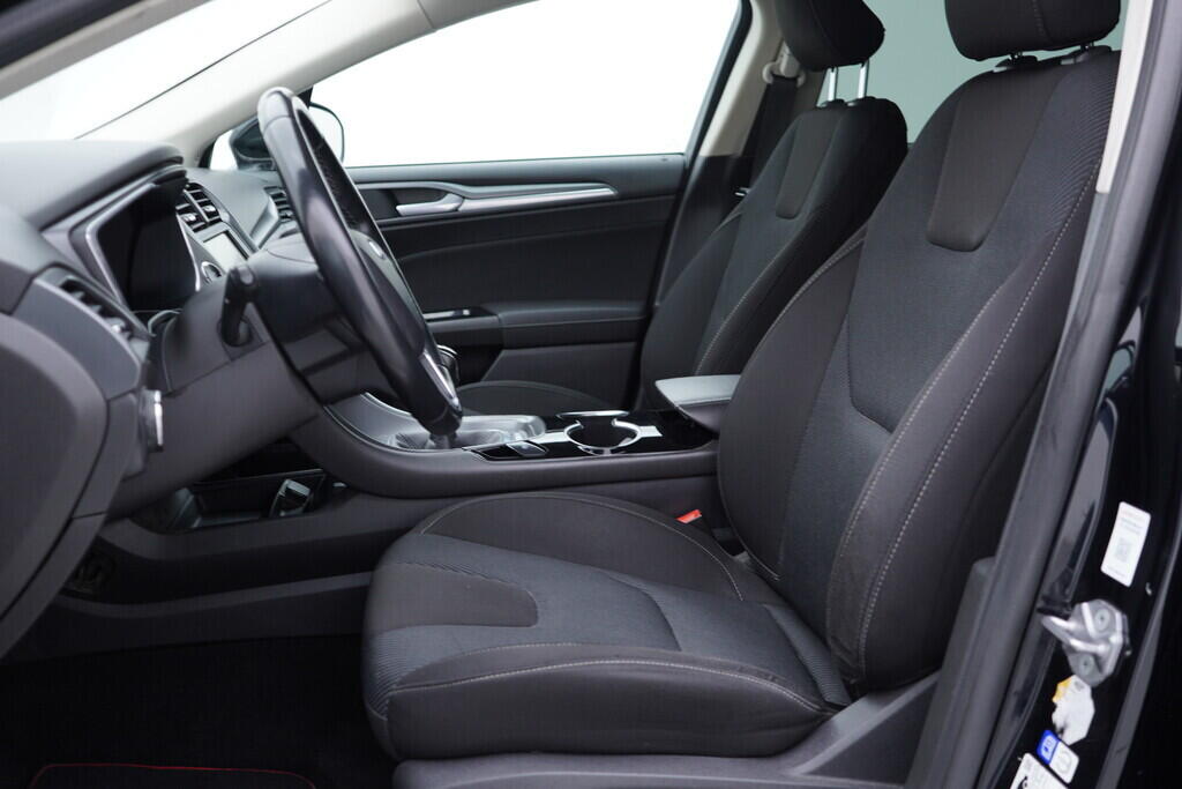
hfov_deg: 53.1
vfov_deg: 36.9
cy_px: 394
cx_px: 591
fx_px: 1182
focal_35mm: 36
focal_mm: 24
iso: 160
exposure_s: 1/40
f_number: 2.8
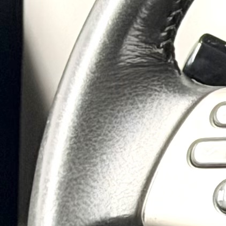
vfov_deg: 4.3
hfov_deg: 4.3
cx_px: 506
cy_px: 184
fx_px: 2992
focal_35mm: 405
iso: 200
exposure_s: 1/50
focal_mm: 6.76
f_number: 1.78
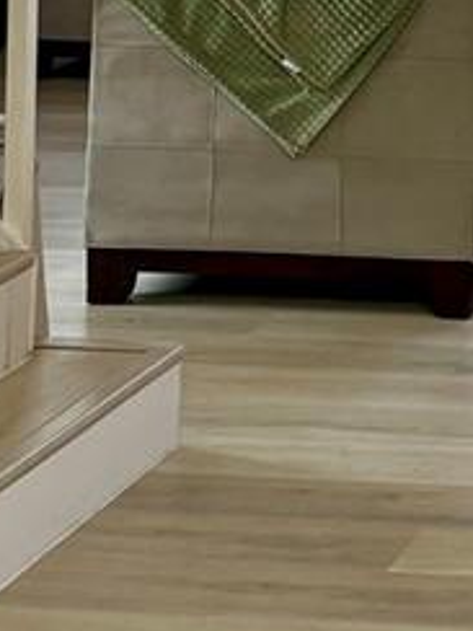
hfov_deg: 10.6
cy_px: -484
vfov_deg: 13.8
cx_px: 936
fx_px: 2332
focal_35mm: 128
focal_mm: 5.96
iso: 125
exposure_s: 1/60
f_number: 1.6
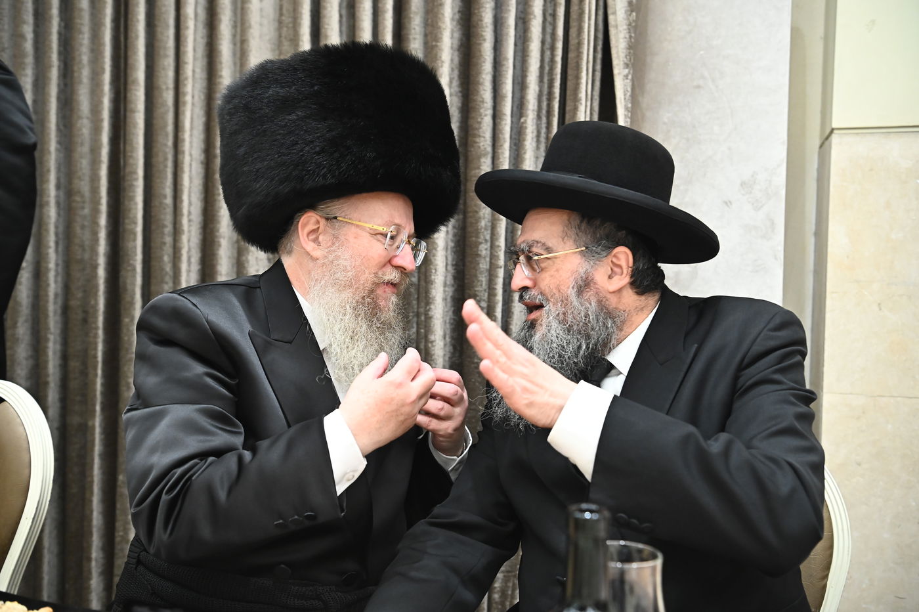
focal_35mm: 35
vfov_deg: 37.8
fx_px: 893
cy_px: 306
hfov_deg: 54.5
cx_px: 460
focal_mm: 35
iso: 3200
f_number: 4
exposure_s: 1/160
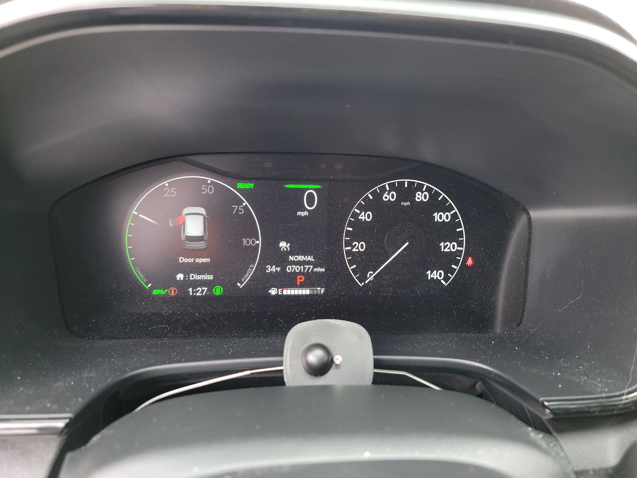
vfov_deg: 56.8
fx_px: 442
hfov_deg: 71.6
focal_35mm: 24
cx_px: 318
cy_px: 239
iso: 421
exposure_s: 1/59
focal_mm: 6.7
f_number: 1.8
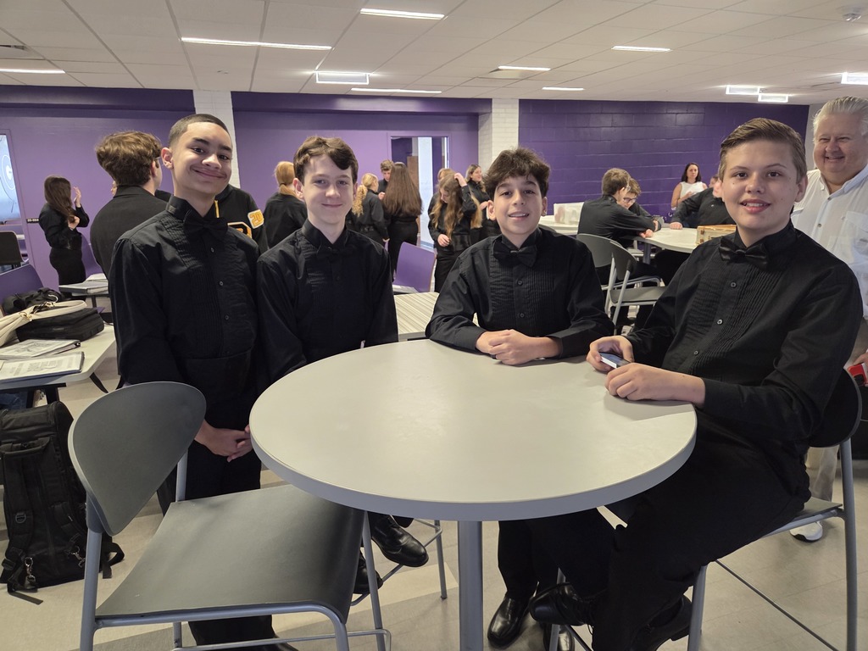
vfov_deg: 58.9
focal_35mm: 23
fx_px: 577
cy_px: 326
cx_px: 434
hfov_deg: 73.9
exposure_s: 1/120
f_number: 1.8
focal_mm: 5.4
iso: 640
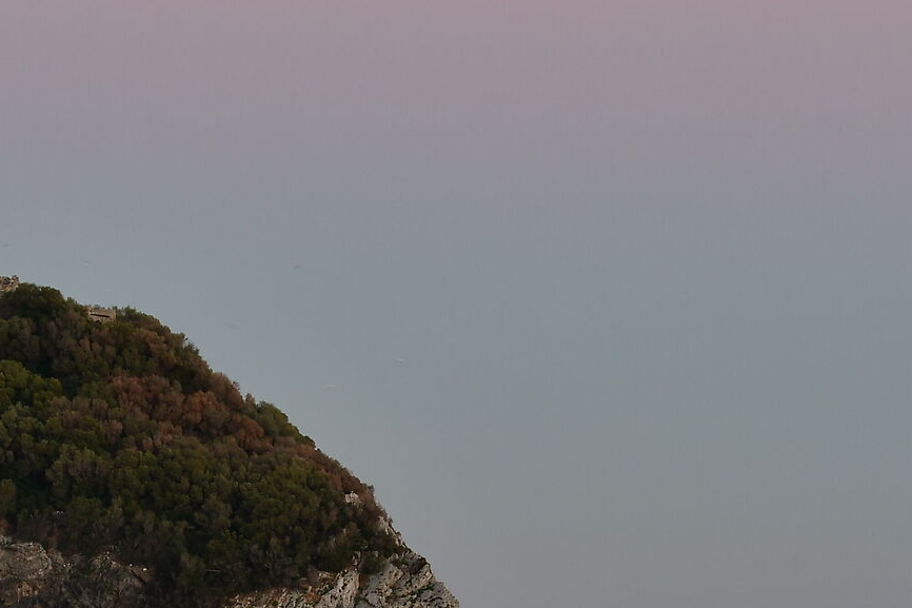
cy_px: 587
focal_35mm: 291
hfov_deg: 7.1
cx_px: 190
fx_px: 7370
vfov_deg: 4.7
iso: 100
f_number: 7.1
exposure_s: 1/6
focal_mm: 70
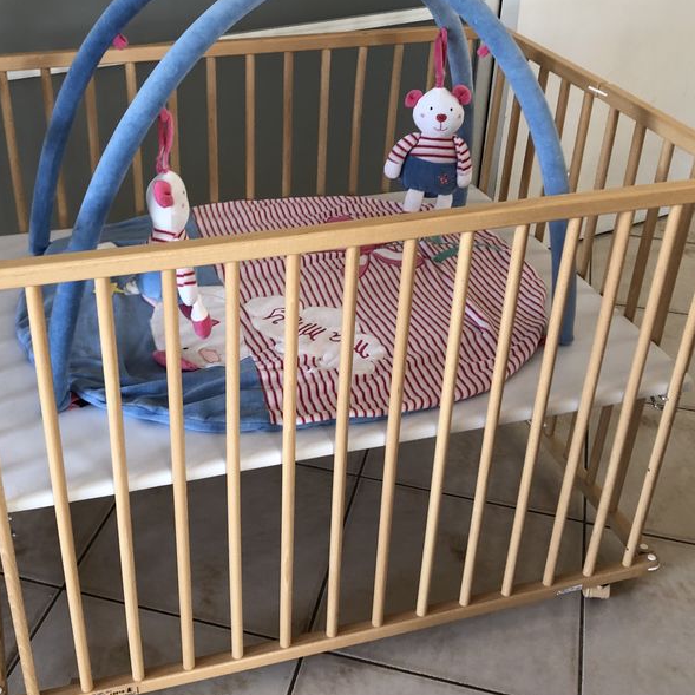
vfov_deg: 40.0
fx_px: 954
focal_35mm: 42
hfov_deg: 39.9
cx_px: 284
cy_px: 324
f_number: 1.8
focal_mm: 3.99
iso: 40
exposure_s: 1/24
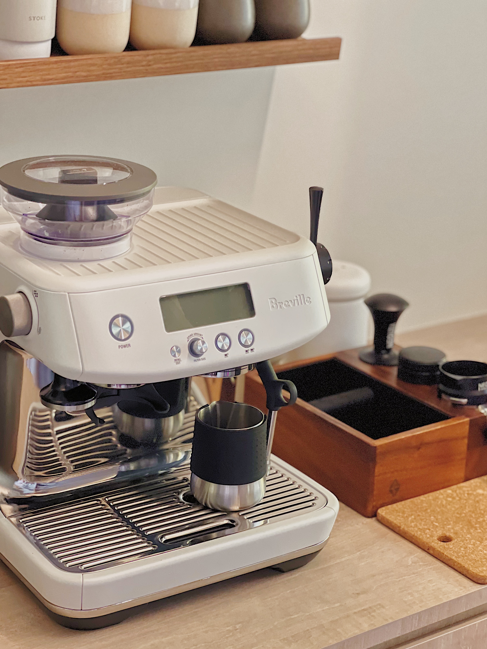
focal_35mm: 77
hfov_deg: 19.1
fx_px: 1444
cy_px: 324
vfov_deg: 25.3
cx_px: 244
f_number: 2.8
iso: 500
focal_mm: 9
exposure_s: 1/15
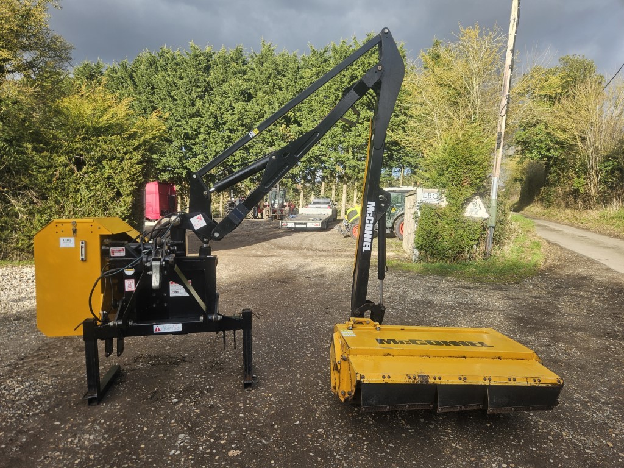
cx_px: 312
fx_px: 415
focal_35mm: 23
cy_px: 234
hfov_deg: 73.9
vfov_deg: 58.9
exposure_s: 1/447
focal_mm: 5.4
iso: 25
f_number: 1.8
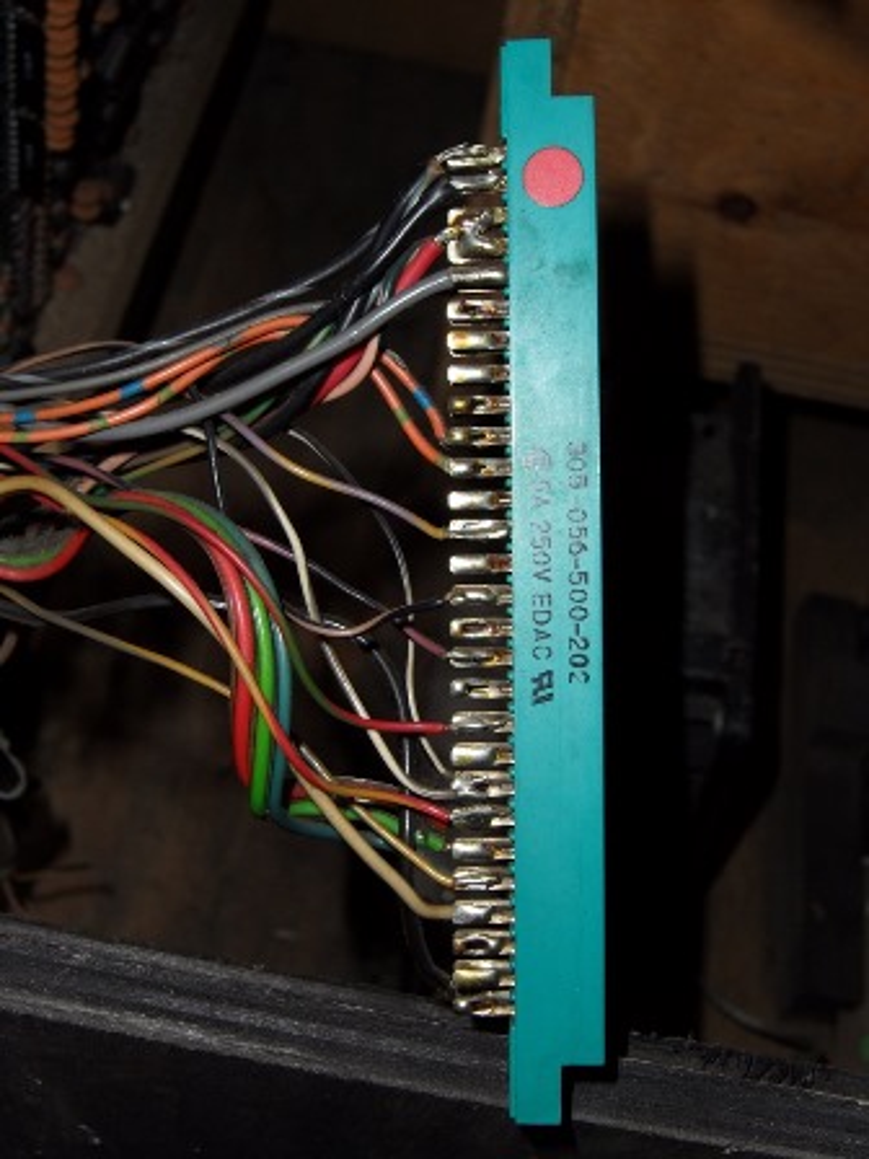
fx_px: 1540
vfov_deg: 41.2
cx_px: 434
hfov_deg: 31.5
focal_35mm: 46
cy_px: 580
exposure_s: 1/45
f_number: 10.6
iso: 100
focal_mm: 8.2
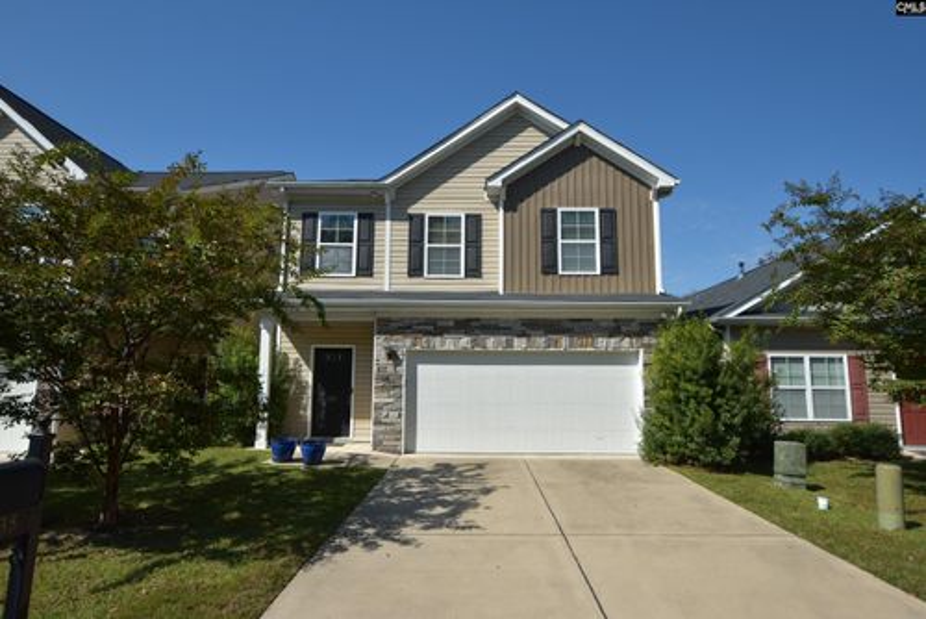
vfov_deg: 63.3
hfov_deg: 85.4
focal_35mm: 20
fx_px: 502
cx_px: 463
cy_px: 310
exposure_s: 1/2000
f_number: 3.8
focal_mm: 13
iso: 140
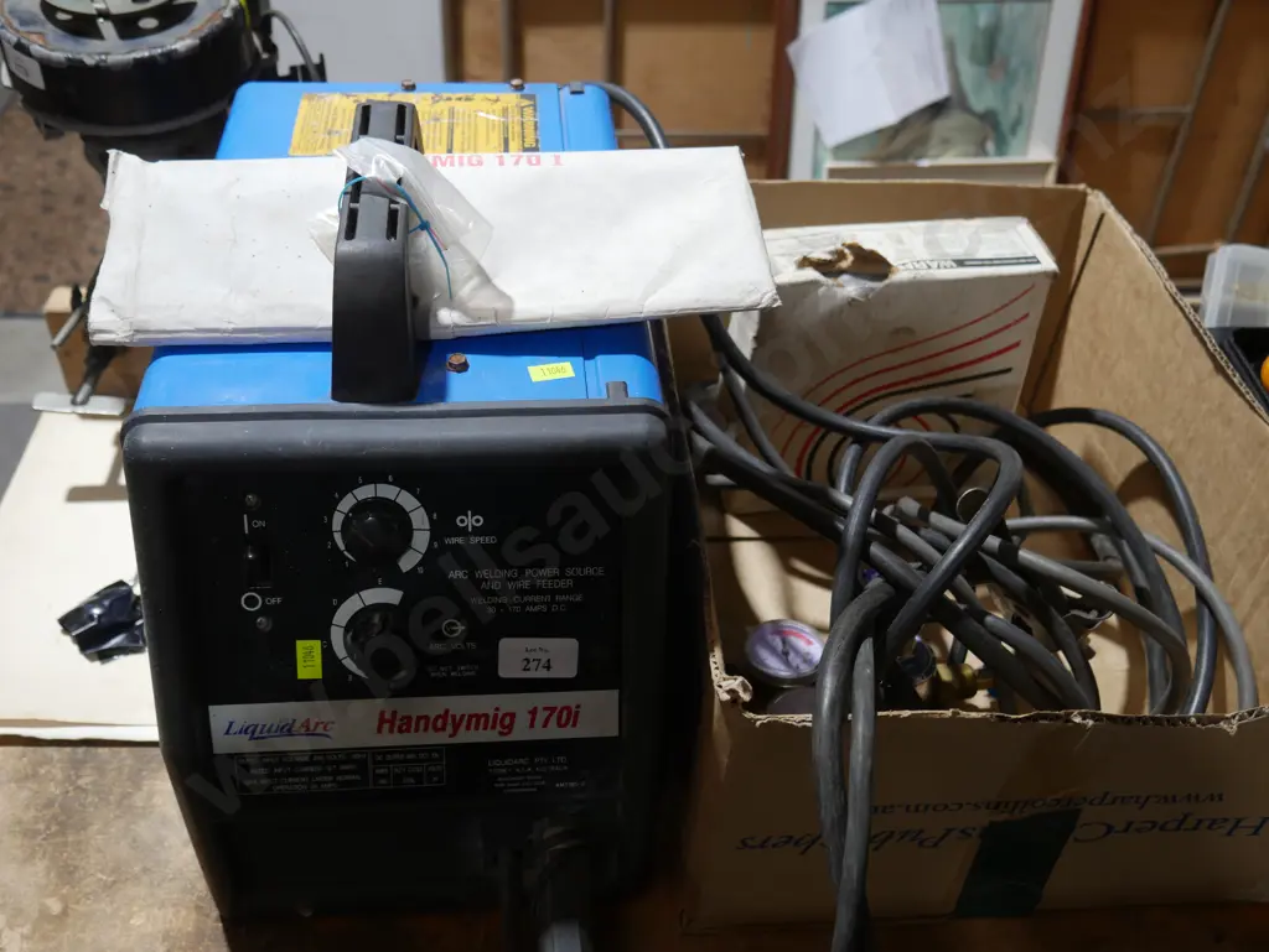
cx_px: 634
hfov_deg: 56.8
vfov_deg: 44.2
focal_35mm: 32
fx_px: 1174
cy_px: 476
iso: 320
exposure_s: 1/60
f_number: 3.6
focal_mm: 16
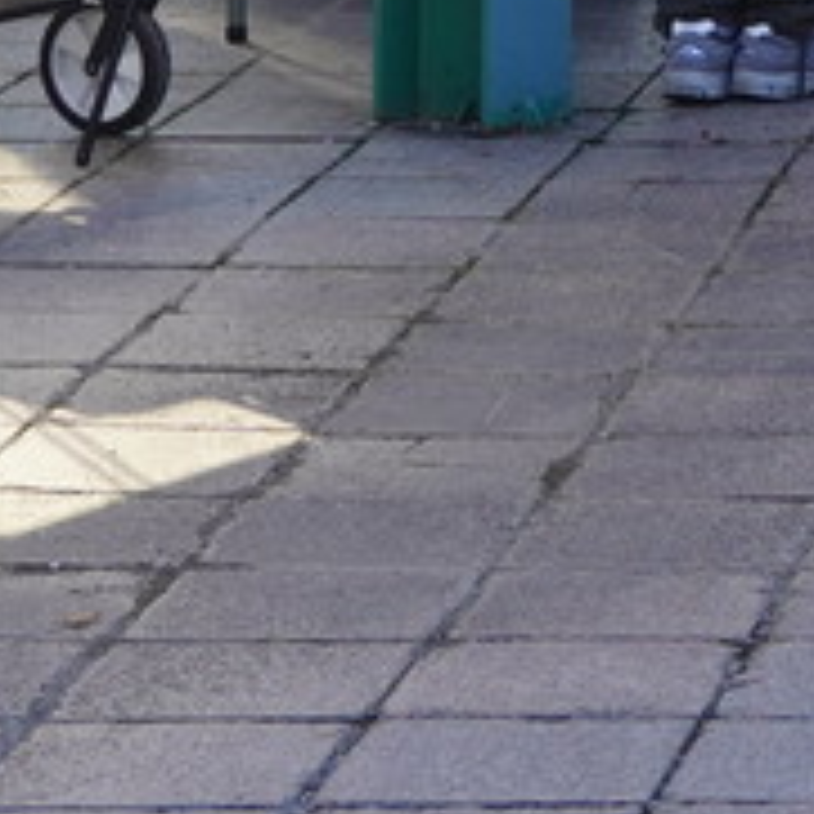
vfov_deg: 6.7
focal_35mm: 252
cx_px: 1489
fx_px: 6704
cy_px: -816
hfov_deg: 6.8
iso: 100
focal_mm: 28
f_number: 6.3
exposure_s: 1/100
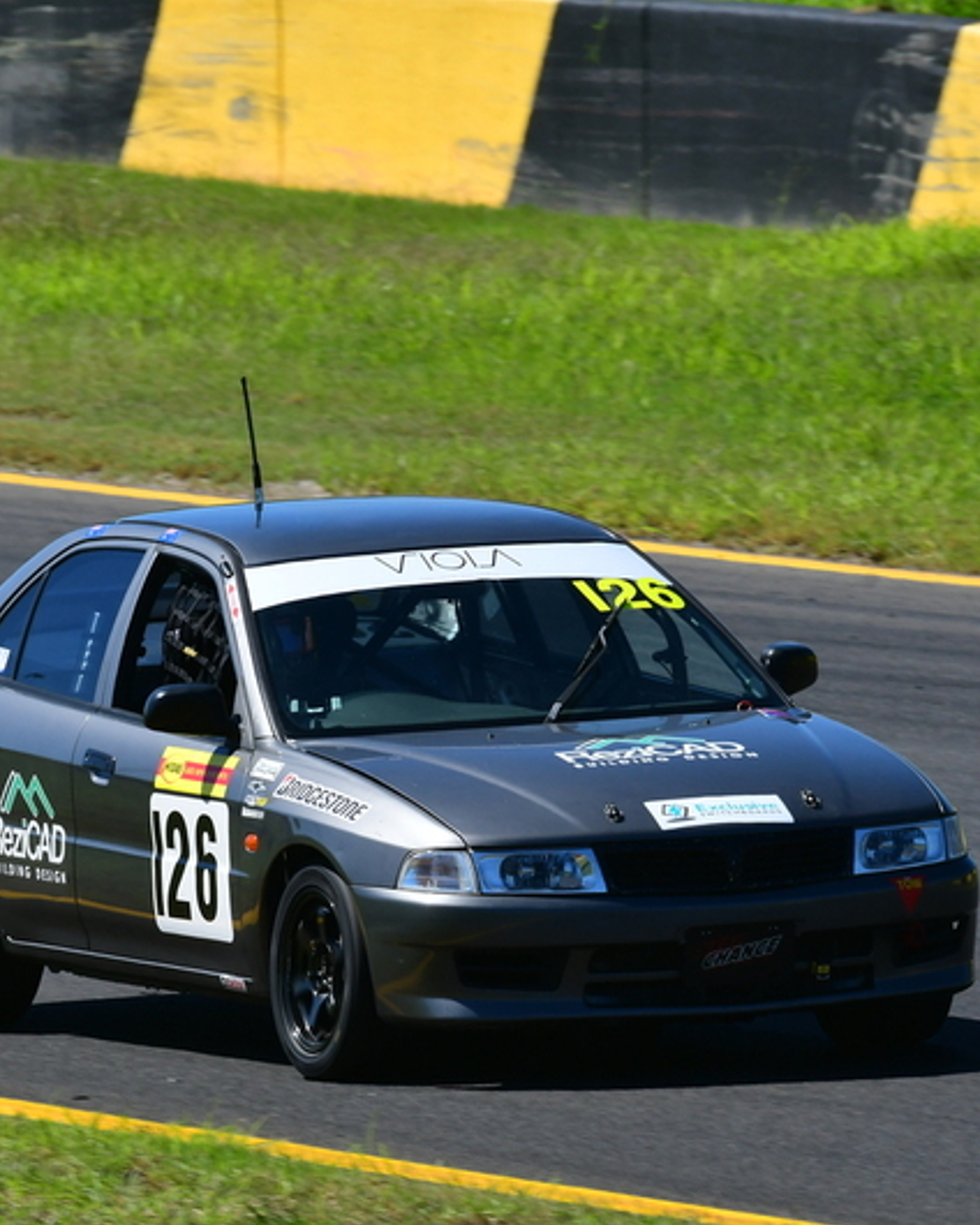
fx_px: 33862
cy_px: 614
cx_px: 391
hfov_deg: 1.7
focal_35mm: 934
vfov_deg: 2.1
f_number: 13
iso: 500
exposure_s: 1/640
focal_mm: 440
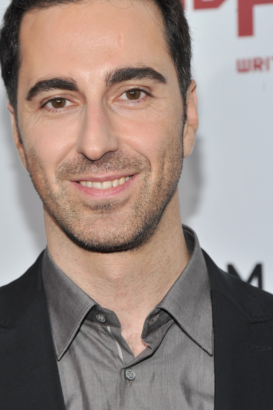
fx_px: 2298
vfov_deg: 10.2
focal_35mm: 202
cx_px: 95
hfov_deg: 6.8
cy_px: 202
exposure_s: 1/160
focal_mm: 150
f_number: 7.1
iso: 320
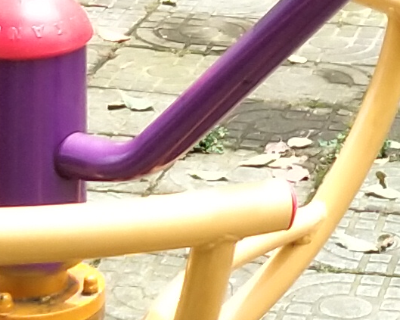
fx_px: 2817
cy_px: -147
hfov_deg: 8.0
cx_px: 501
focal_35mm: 238
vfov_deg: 6.4
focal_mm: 3.69
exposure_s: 1/257
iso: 50
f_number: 2.2
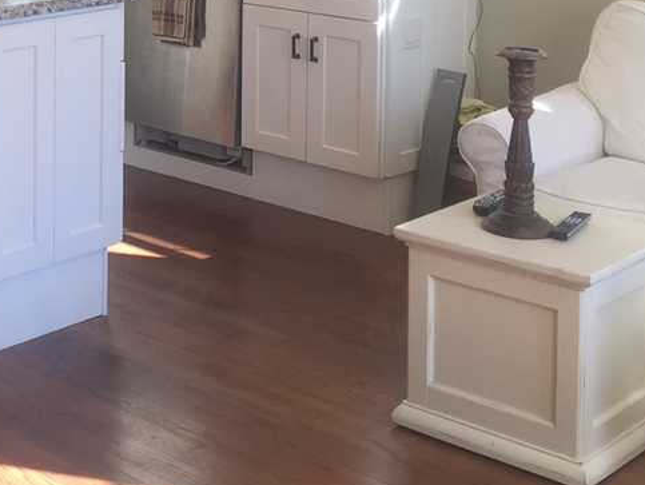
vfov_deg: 17.5
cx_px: -26
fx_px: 1492
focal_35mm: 80
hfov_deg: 23.2
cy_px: -120
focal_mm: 4.15
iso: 40
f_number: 2.2
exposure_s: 1/60
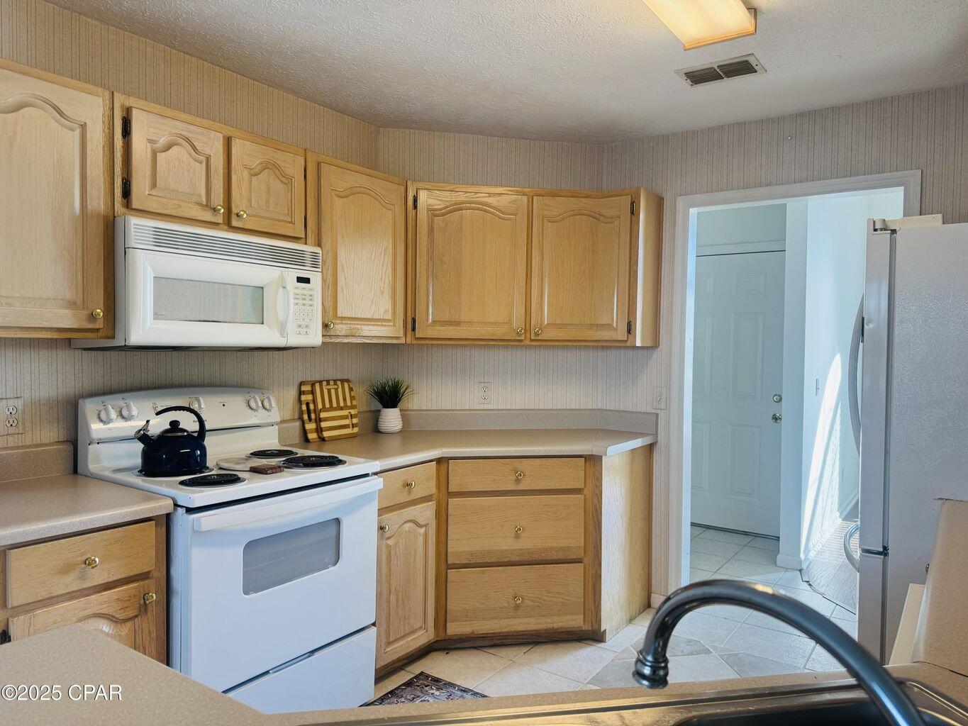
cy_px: 363
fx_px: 671
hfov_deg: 71.6
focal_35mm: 24
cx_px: 484
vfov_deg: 56.8
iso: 100
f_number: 1.78
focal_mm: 6.76
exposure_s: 1/159
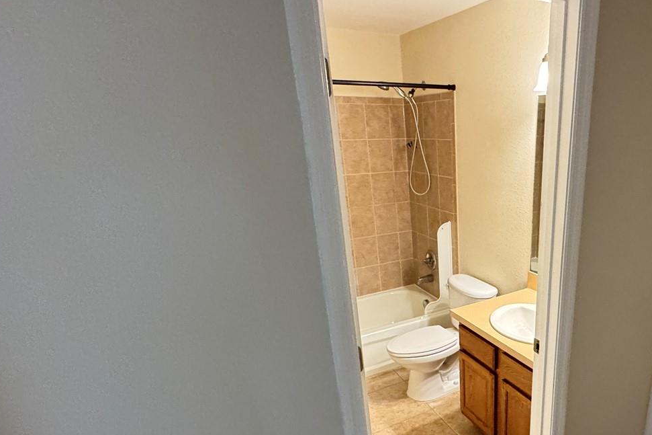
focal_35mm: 24
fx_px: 435
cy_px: 294
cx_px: 474
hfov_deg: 69.8
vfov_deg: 52.0
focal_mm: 2.22
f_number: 2.2
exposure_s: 1/60
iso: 800
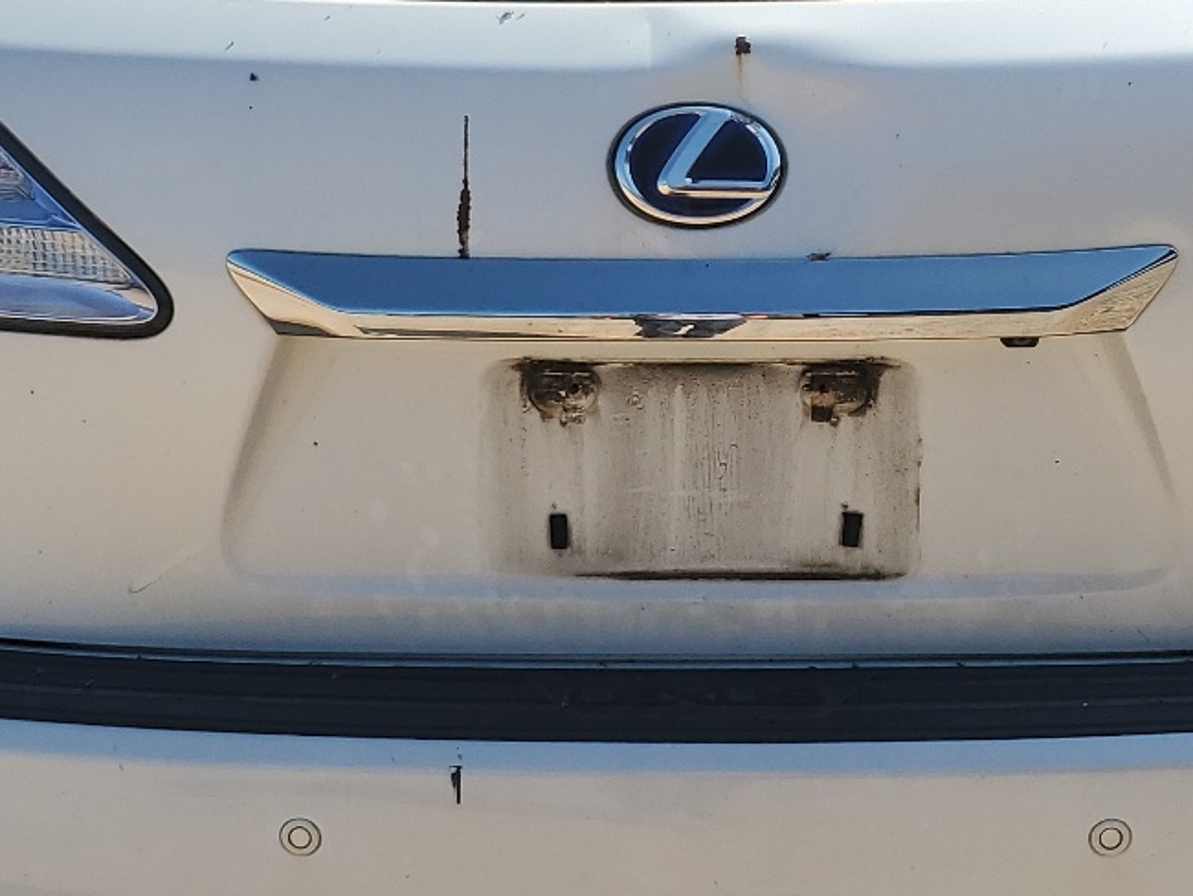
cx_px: 657
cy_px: 345
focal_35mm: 64
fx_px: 2206
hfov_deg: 30.2
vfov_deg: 22.9
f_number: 1.5
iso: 50
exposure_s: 1/3333
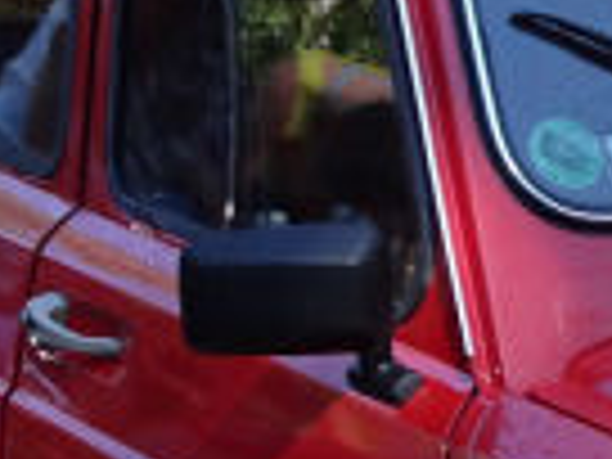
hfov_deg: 10.2
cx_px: 1098
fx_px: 3235
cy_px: 644
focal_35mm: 183
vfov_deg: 8.0
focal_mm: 5.26
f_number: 4
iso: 80
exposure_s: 1/160
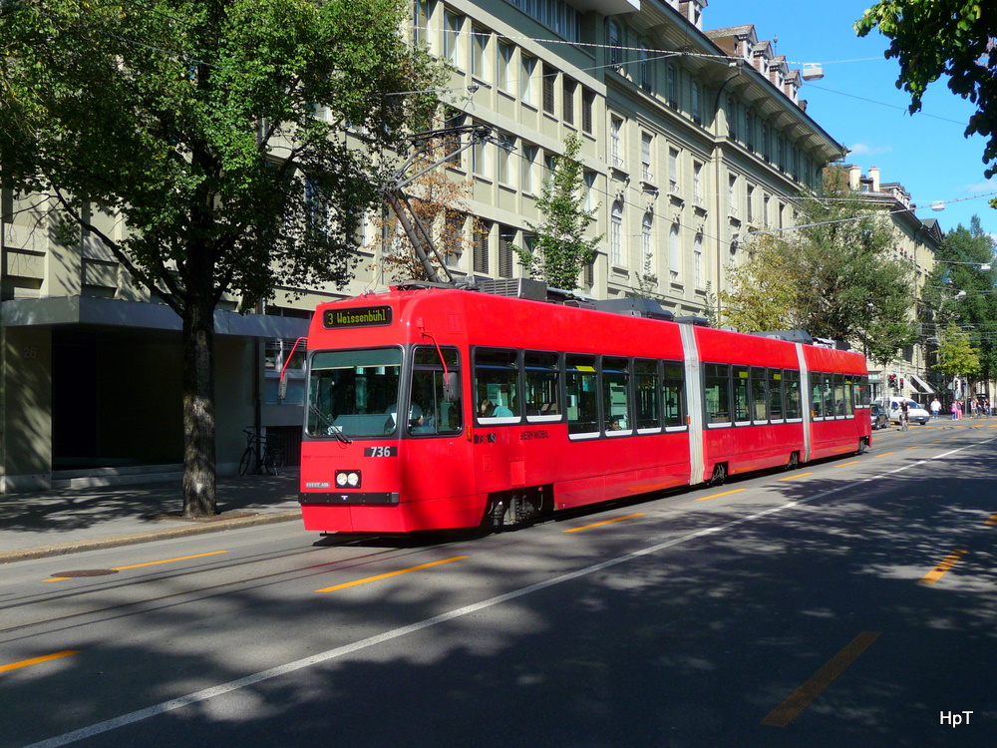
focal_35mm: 48
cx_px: 498
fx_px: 1382
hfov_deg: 39.7
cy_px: 374
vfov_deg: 30.3
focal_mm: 8
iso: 100
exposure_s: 1/640
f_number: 4.2
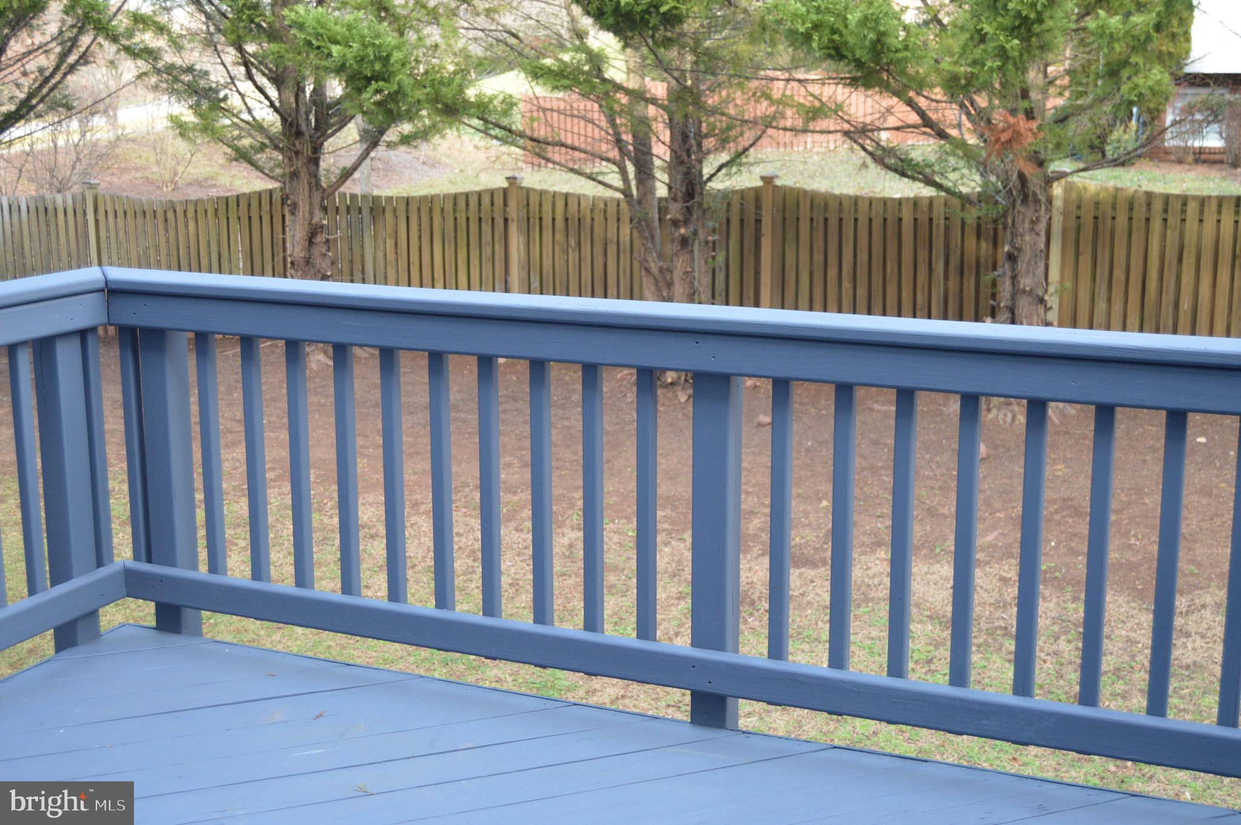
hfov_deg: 42.4
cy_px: 412
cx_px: 620
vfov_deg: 28.9
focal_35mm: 46
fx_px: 1601
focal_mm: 31
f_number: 5
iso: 400
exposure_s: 1/100
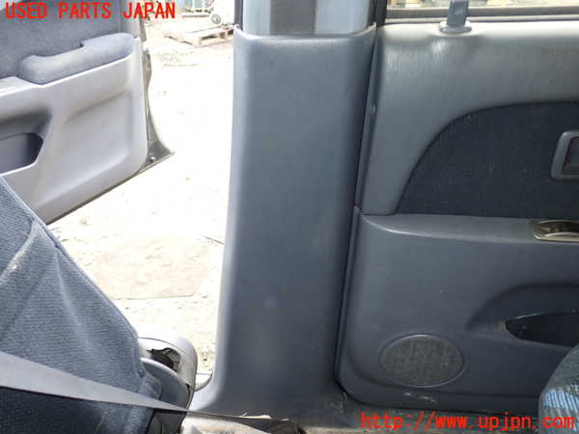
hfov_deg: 60.0
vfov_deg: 46.8
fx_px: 502
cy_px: 217
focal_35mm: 30
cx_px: 290
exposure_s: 1/30
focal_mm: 5.4
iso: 200
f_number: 2.3
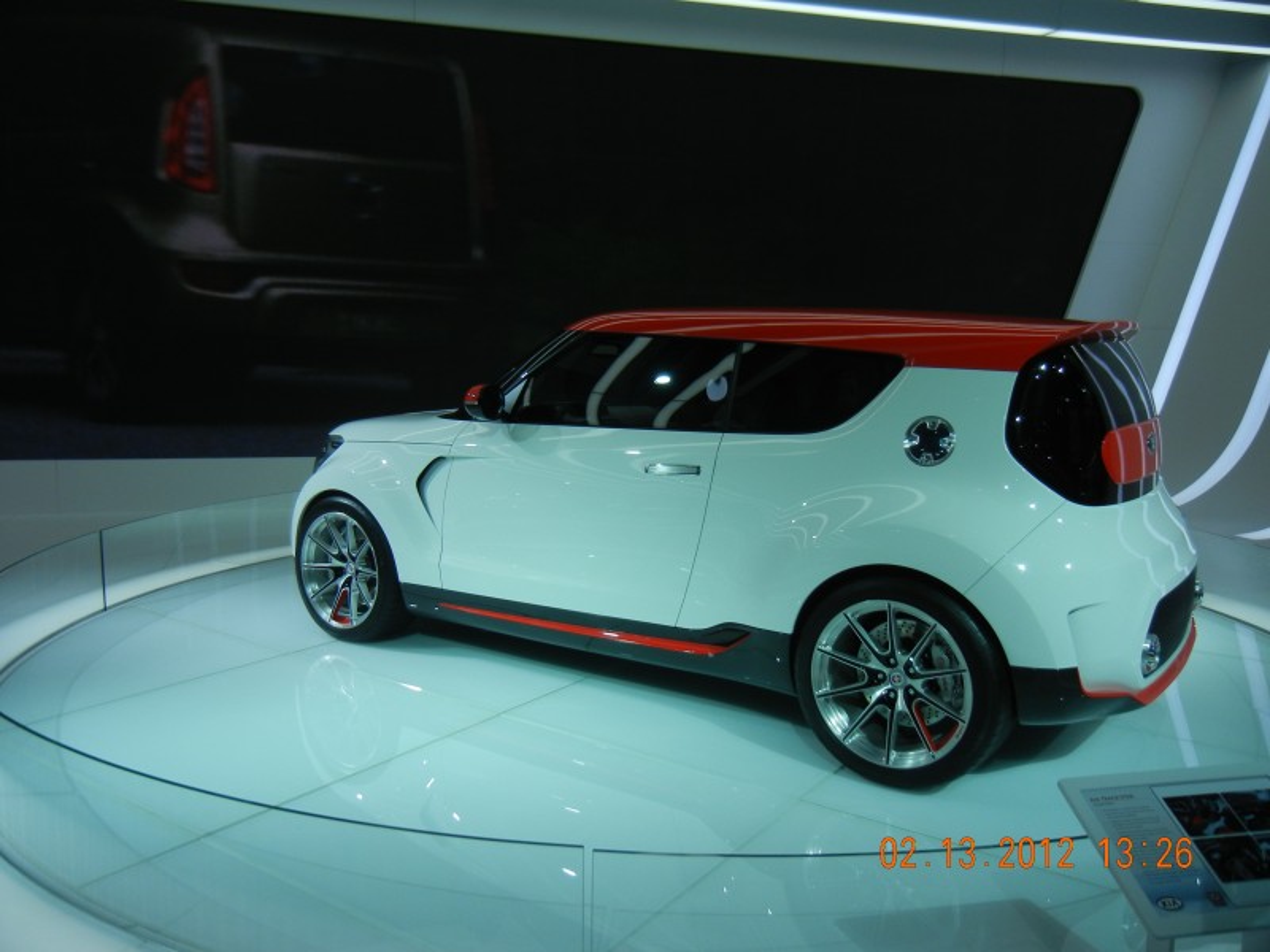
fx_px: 1101
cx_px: 635
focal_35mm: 30
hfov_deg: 60.0
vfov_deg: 46.8
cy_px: 476
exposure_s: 1/290
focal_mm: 5.4
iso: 160
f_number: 3.5
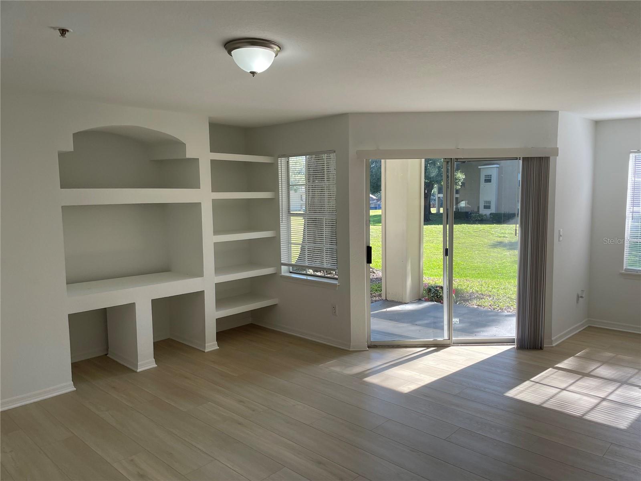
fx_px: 481
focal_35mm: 26
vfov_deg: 53.1
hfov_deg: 67.3
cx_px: 320
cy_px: 240
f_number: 1.6
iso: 32
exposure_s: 1/261
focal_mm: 4.2
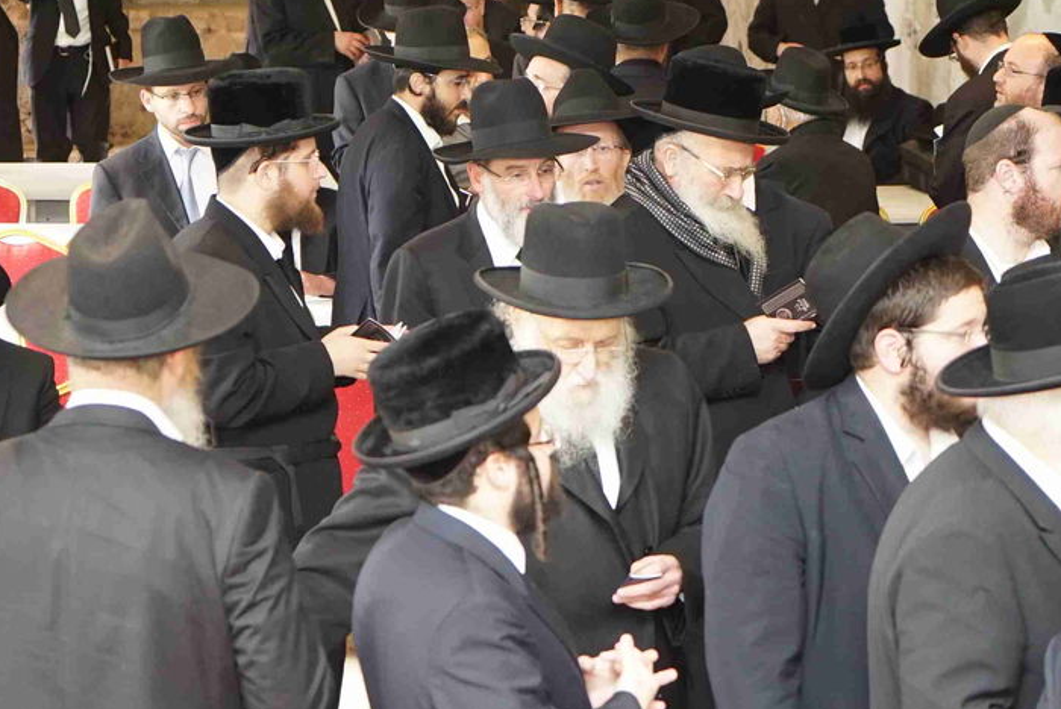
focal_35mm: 114
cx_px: 558
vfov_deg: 12.0
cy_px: 408
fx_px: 3363
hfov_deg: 17.9
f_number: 4
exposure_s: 1/160
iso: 3200
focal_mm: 57
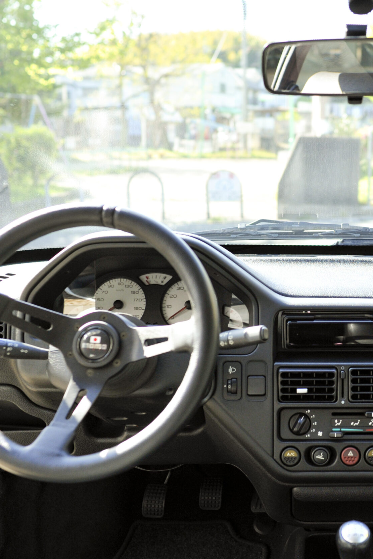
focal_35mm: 43
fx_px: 668
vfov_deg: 45.4
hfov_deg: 29.8
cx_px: 337
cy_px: 284
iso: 1000
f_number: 3.2
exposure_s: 1/1250
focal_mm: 28
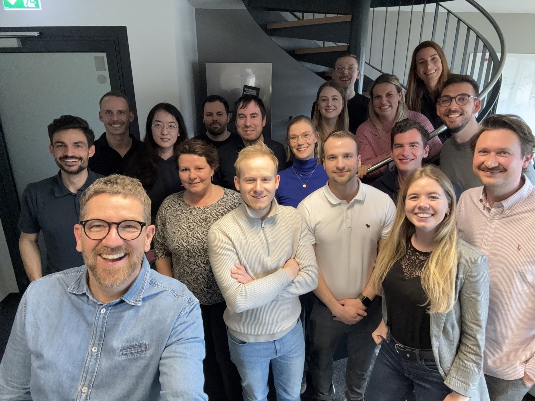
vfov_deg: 58.9
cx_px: 268
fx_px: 355
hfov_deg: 73.9
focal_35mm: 23
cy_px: 200
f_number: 1.9
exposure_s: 1/50
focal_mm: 2.69
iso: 125
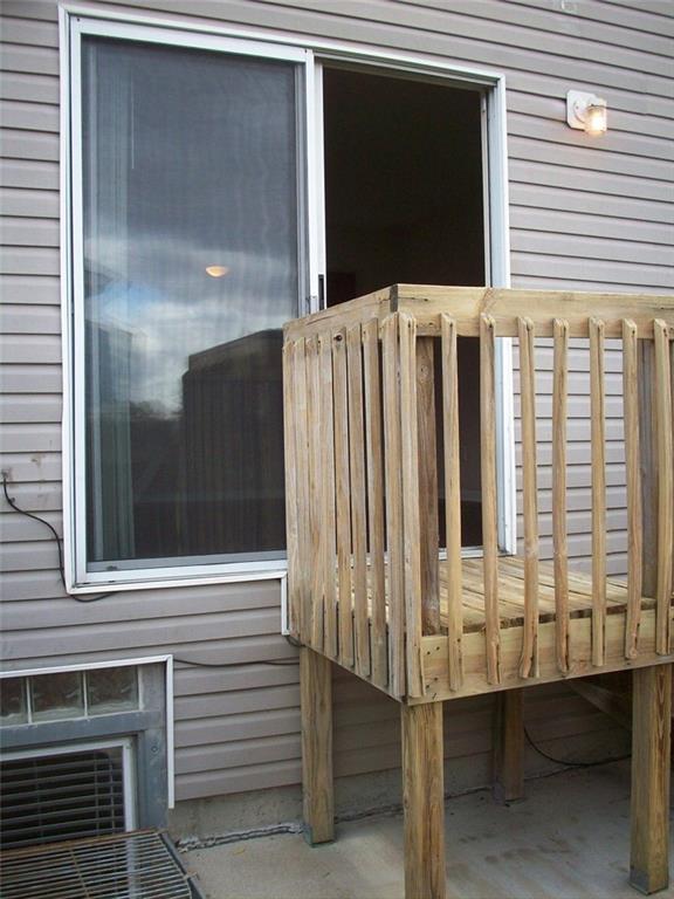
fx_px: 961
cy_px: 450
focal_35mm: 37
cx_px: 337
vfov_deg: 50.1
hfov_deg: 38.7
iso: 80
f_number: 2.8
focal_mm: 6.2
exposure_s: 1/176
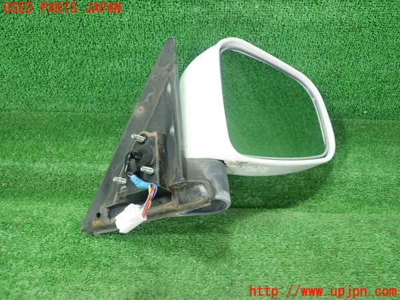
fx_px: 347
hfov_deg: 60.0
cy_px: 150
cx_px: 200
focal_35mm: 30
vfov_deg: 46.8
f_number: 2.3
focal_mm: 5.5
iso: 400
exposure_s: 1/125
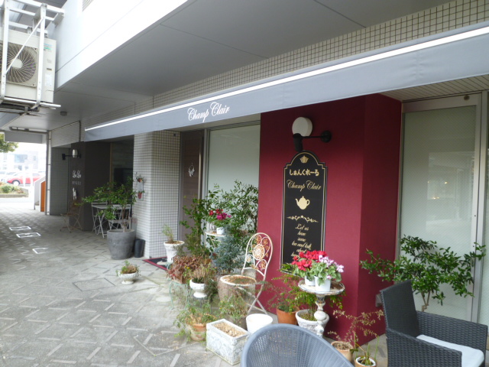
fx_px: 353
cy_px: 184
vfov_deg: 54.9
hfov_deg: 69.4
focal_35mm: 25
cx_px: 244
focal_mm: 4.5
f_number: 2.8
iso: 80
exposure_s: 1/30
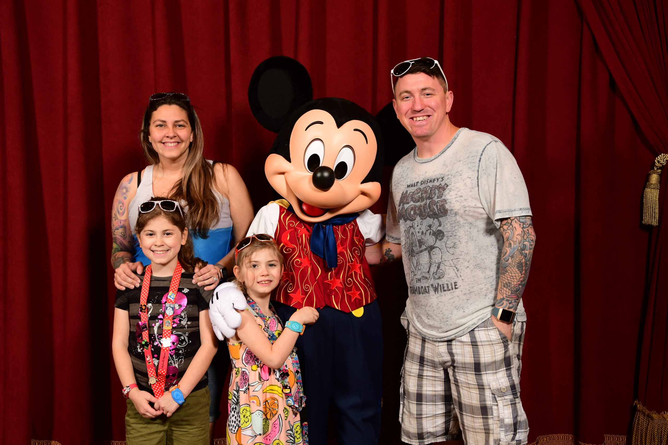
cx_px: 334
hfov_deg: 41.1
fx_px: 891
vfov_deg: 28.1
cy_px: 222
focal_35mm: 48
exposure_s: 1/125
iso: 800
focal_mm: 32
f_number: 7.1
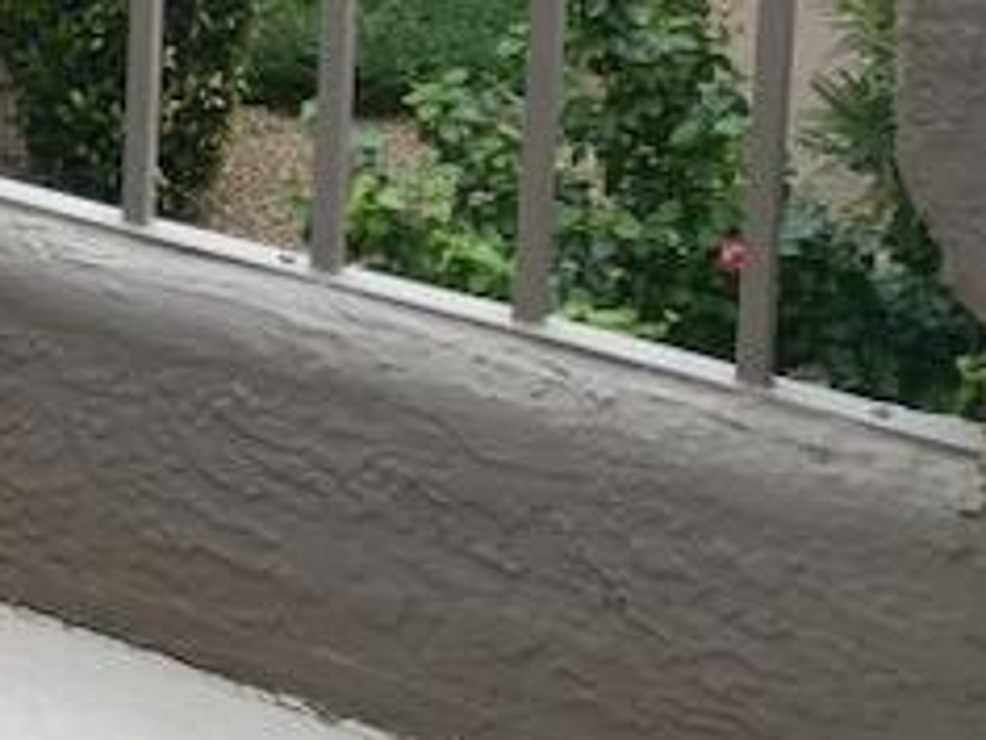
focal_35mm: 113
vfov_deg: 12.0
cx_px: -840
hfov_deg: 14.9
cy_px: -602
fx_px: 3219
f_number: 1.8
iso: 32
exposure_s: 1/890
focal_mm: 4.25
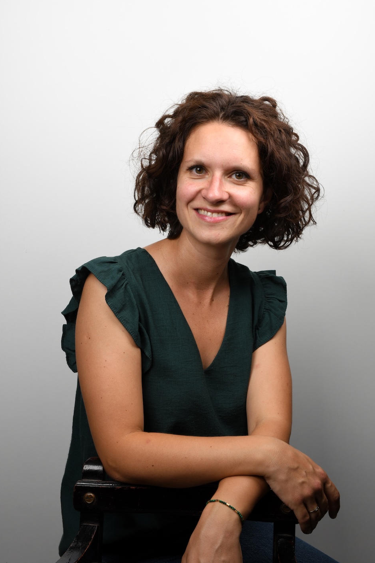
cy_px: 288
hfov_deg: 25.5
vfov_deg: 37.5
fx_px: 828
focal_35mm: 53
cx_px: 193
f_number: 13
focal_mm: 34
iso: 100
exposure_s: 1/125
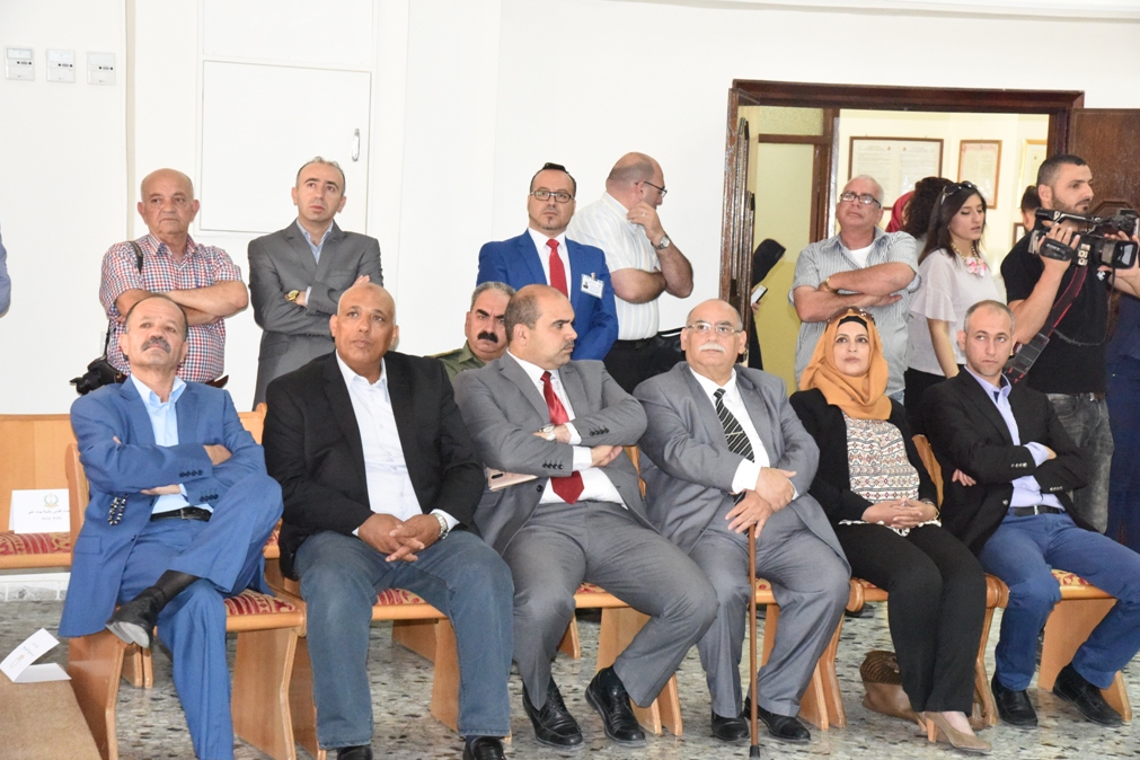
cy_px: 381
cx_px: 569
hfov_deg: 26.7
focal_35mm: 76
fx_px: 2406
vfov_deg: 17.9
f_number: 10
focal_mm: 75
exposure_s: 1/100
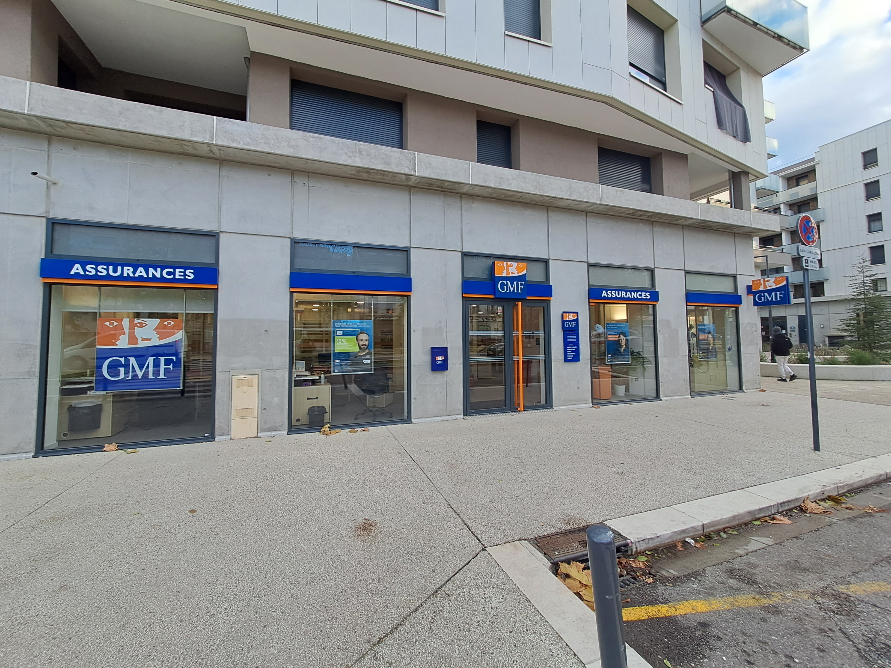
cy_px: 334
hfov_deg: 106.2
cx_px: 446
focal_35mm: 13
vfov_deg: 89.9
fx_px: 335
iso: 40
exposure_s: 1/179
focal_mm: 1.42
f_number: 2.2
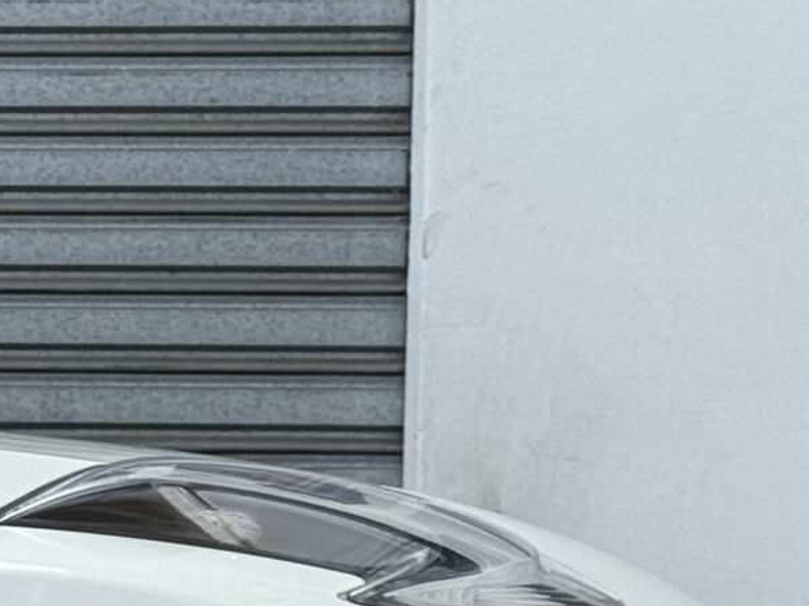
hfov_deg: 9.1
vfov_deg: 7.1
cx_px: -648
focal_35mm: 207
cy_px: 636
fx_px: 4836
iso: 64
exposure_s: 1/2033
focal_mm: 6.76
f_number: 1.78
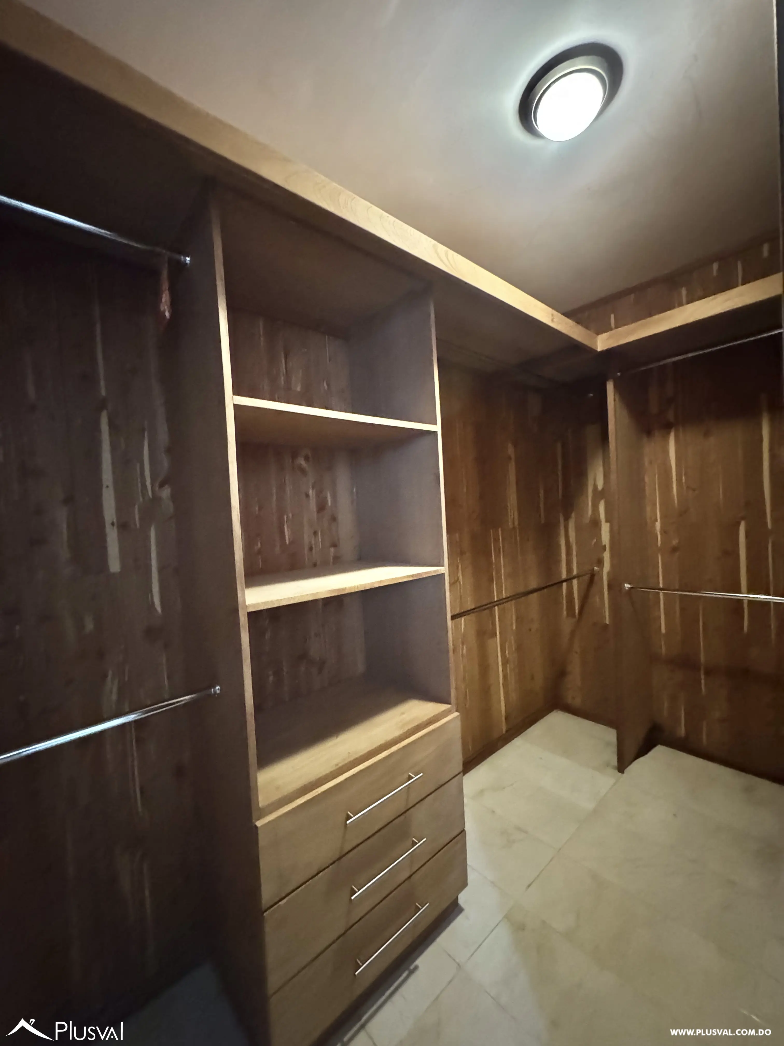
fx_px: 423
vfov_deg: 102.1
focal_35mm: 14
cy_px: 523
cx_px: 392
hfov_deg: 85.7
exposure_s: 1/30
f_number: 2.2
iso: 2000
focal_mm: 2.22
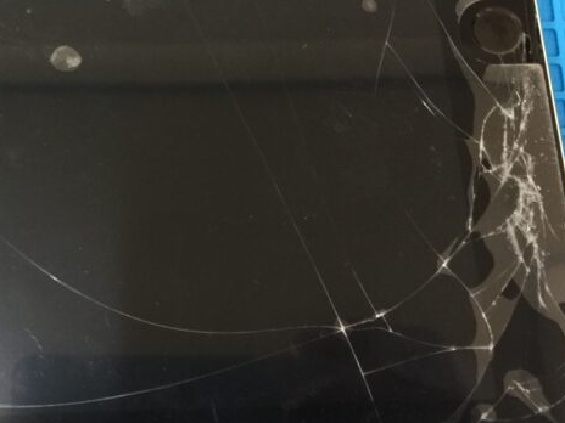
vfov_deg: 22.6
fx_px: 1045
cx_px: 5
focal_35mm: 64
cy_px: 88
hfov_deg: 28.5
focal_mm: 4.15
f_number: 2.2
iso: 100
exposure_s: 1/15
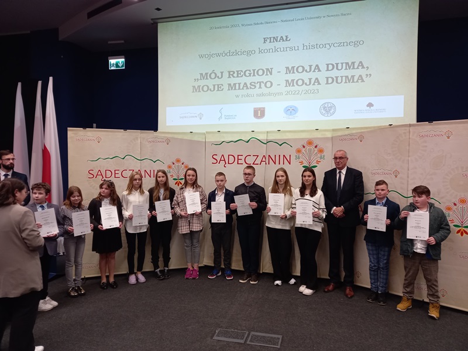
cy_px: 176
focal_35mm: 25
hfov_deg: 69.4
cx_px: 234
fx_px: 338
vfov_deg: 54.9
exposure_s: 1/50
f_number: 2
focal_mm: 4.6
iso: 200
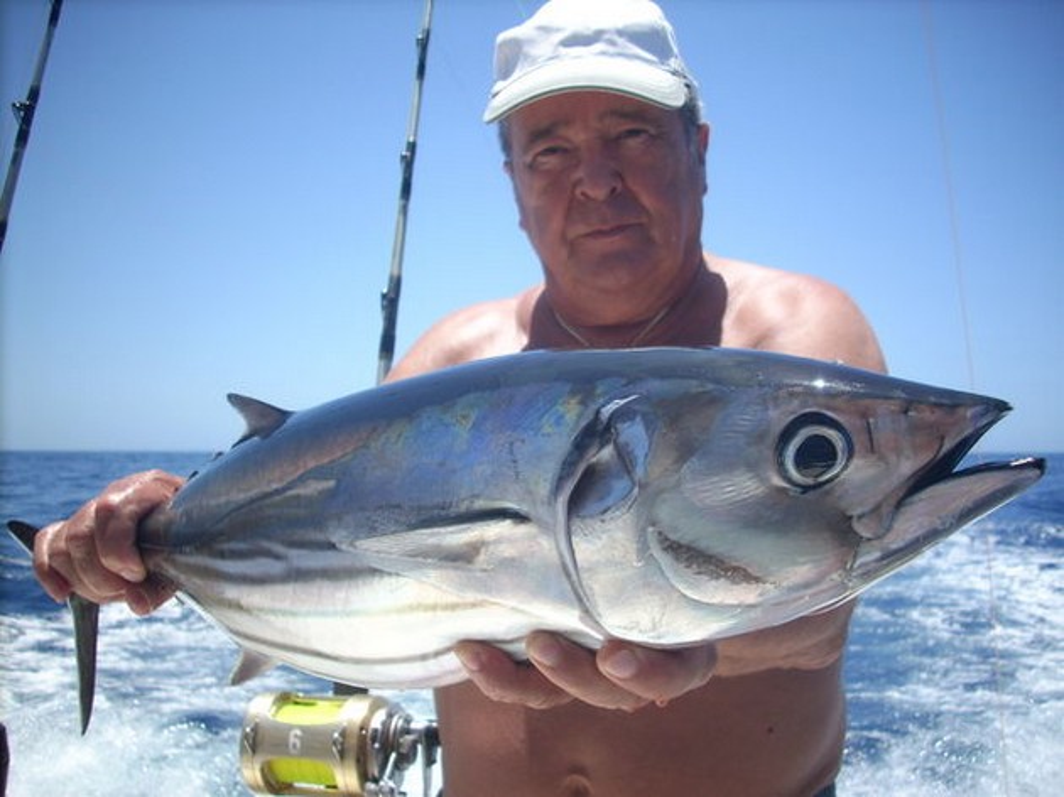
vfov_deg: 38.6
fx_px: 1137
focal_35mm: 37
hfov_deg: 50.2
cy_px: 398
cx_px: 532
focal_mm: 6.2
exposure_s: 1/210
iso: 64
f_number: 5.6
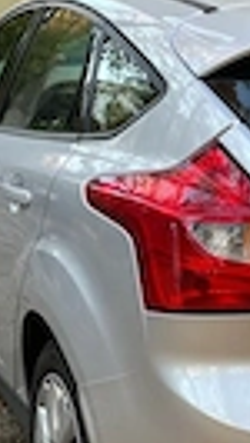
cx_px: 330
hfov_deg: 13.7
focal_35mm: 85
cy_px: 256
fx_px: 1000
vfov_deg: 25.0
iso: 32
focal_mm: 4.2
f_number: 1.6
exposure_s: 1/171
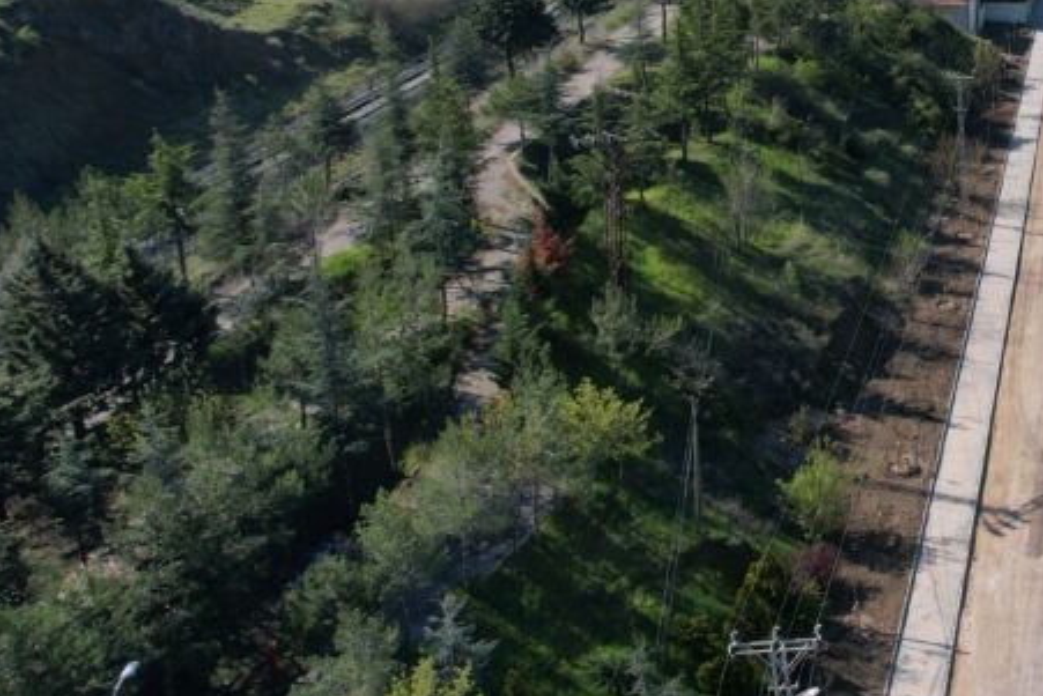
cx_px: 1161
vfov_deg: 26.6
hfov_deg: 34.0
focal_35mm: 50
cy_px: 158
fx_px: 1449
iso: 100
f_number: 2.8
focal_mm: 8.38
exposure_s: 1/2000
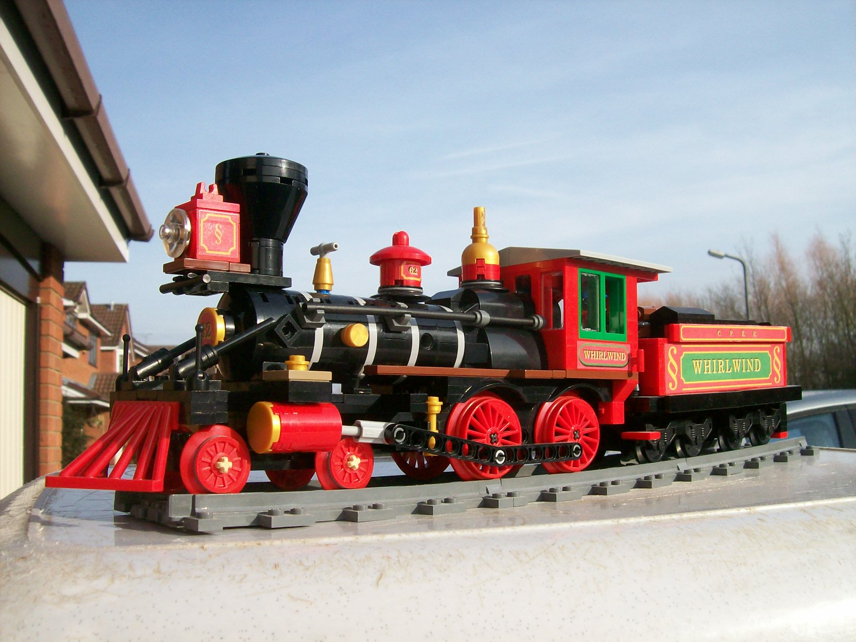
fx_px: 890
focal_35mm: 36
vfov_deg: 39.7
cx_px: 428
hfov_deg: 51.4
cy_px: 321
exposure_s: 1/504
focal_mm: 6
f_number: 4.8
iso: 80
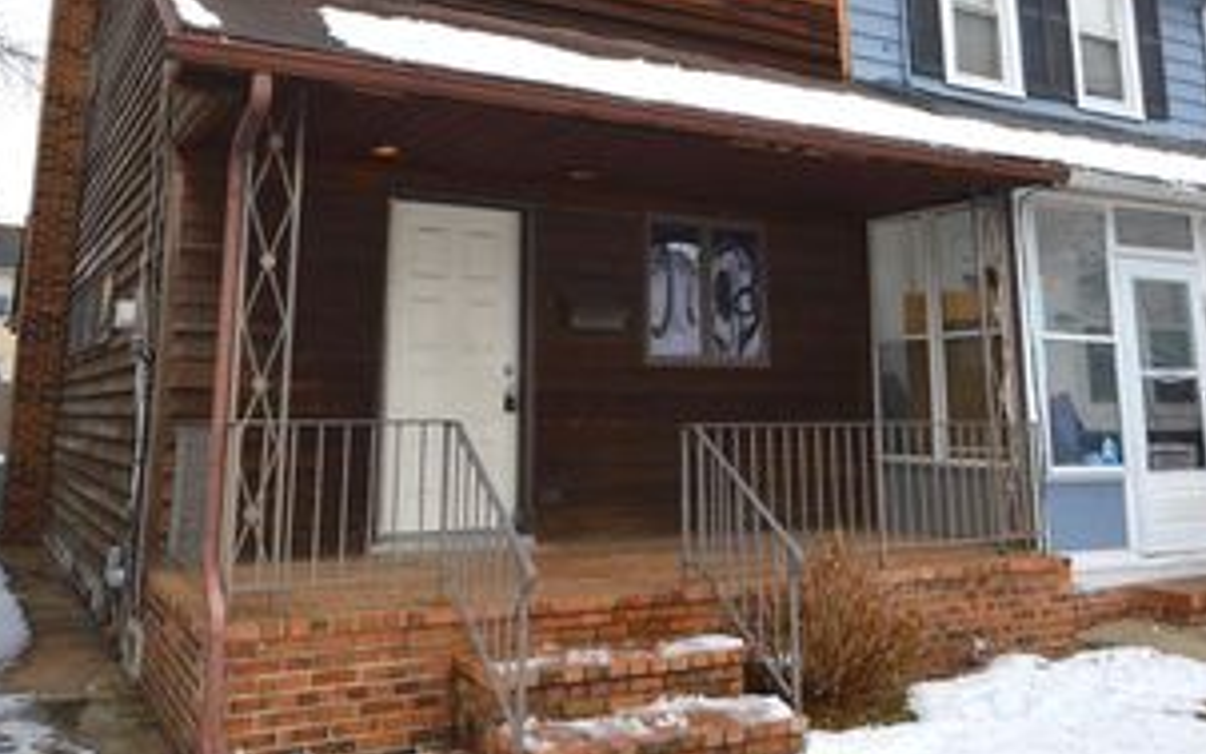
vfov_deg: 37.4
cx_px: 587
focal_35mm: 33
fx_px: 1080
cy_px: 174
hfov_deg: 58.4
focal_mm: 13
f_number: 6.3
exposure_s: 1/160
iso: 100
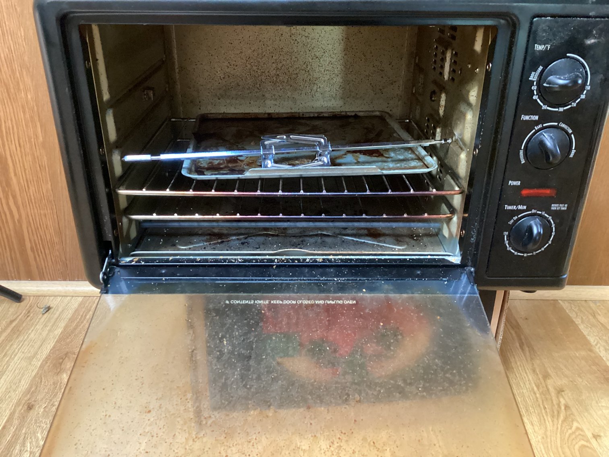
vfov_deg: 45.4
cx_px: 304
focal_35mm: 31
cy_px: 228
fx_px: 545
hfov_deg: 58.3
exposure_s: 1/30
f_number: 2.4
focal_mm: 3.3
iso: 800
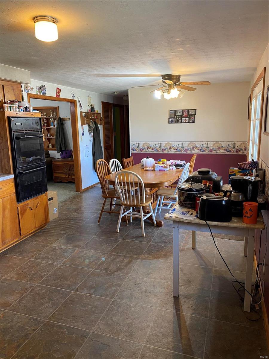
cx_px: 134
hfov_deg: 53.1
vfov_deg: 67.3
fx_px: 269
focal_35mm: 26
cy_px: 180
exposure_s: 1/60
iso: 200
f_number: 1.8
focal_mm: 4.25
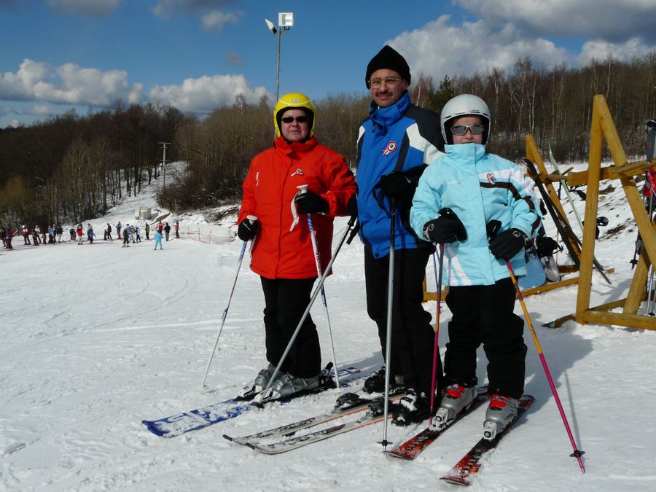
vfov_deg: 44.2
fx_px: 606
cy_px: 246
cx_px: 328
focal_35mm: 32
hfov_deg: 56.8
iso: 100
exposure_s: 1/500
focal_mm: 5.2
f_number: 8
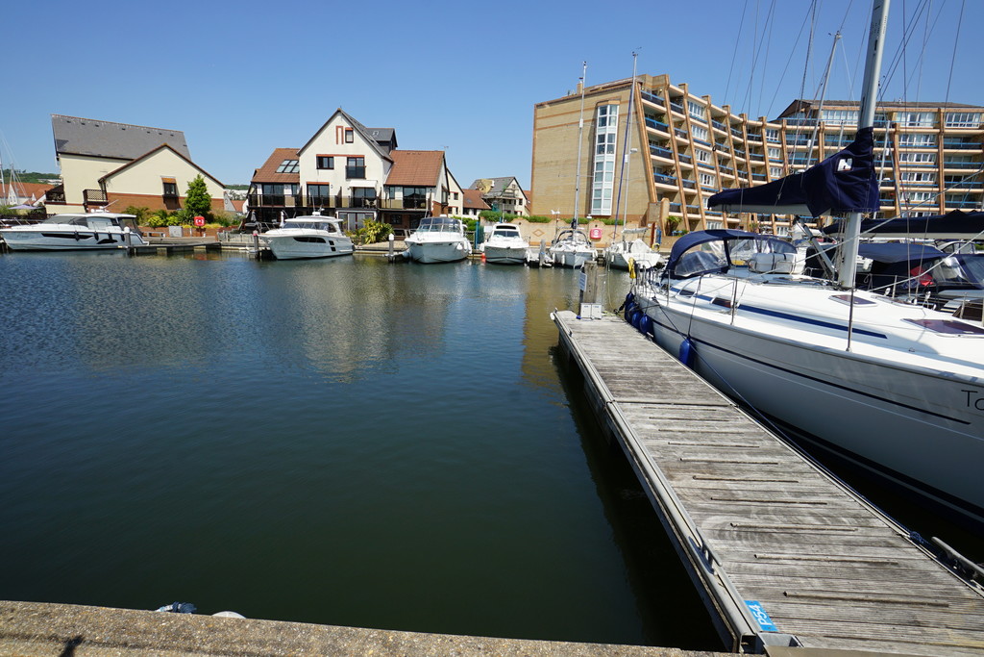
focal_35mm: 16
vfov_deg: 73.8
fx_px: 437
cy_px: 328
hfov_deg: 96.7
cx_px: 492
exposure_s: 1/160
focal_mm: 11
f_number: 11
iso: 100
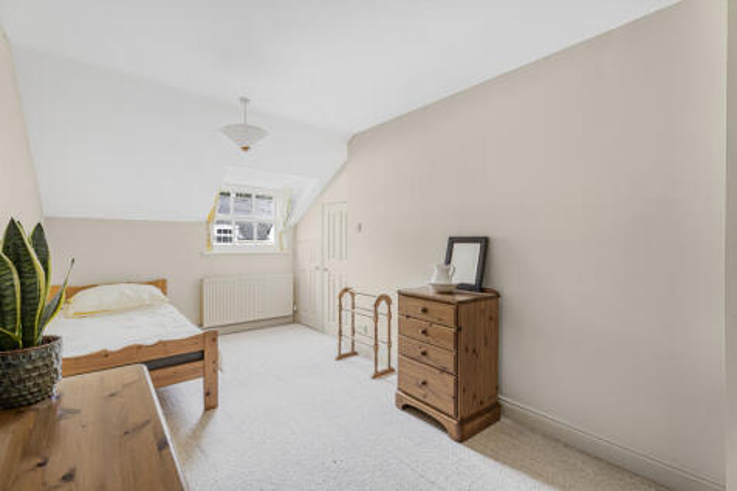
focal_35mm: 16
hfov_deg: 96.8
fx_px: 327
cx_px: 368
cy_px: 246
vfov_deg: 73.7
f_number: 10
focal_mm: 16
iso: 400
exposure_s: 1/2
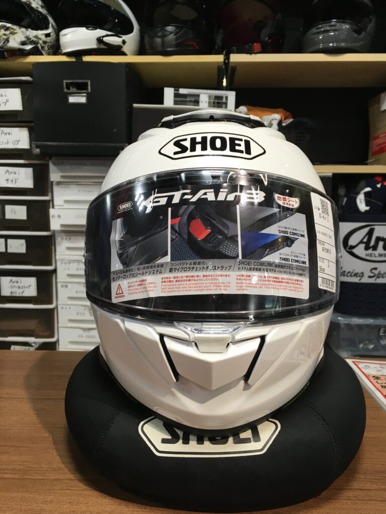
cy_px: 257
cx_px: 193
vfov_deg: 61.7
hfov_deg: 48.2
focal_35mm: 29
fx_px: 431
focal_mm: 4.15
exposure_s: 1/30
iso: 32
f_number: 2.2
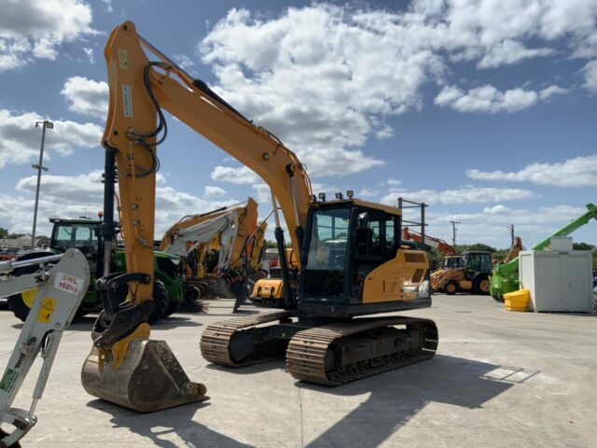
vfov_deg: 48.2
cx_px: 298
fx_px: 500
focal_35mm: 29
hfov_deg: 61.7
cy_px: 224
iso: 16
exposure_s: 1/1675
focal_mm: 3
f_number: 1.8
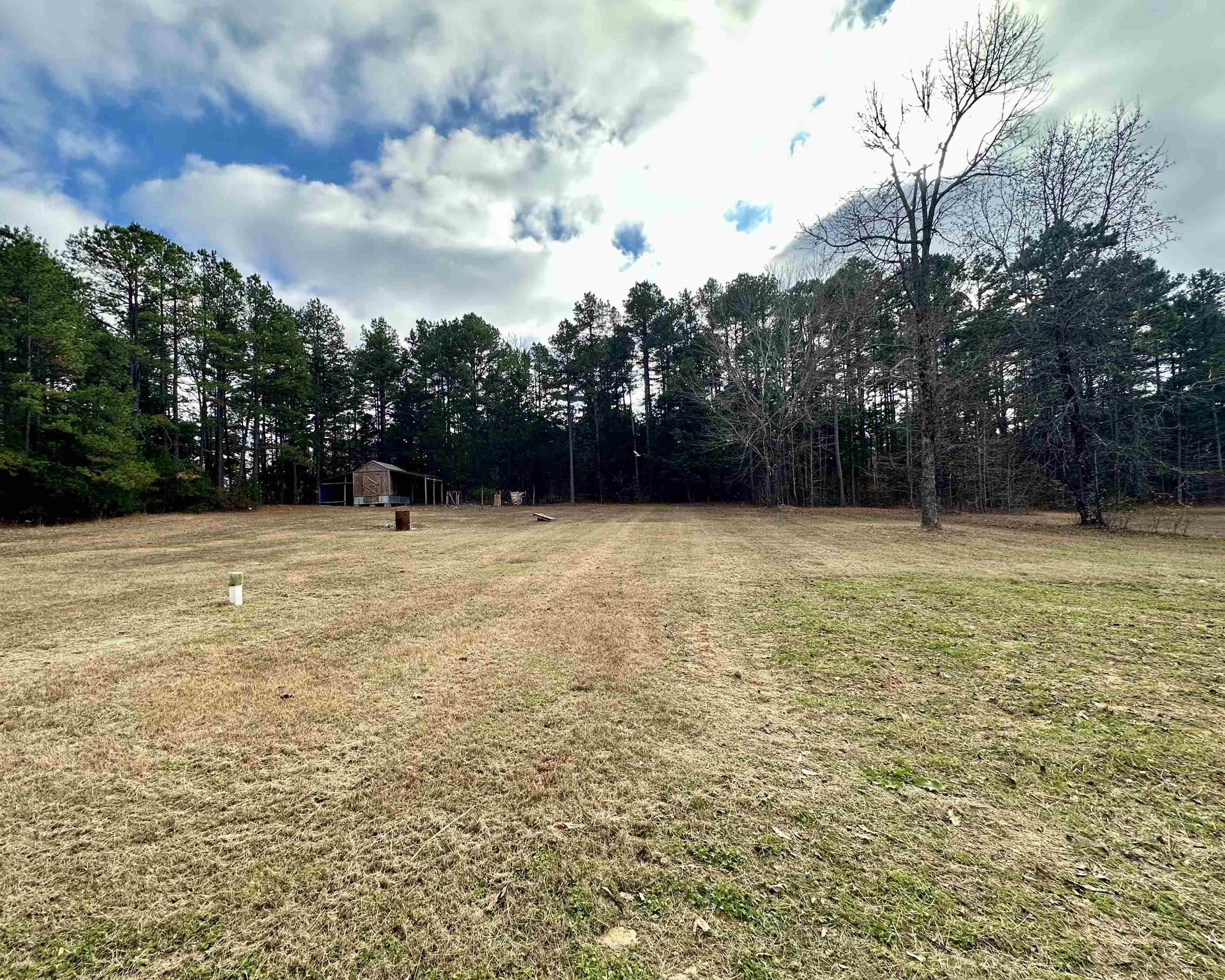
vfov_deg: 84.0
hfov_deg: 96.6
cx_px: 566
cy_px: 495
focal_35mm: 15
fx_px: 544
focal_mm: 2.22
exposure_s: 1/716
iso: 50
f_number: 2.2
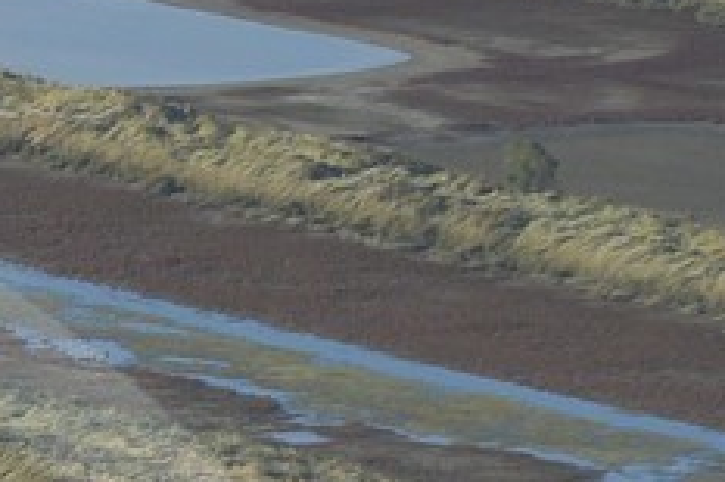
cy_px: 1368
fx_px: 24893
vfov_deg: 1.1
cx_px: -700
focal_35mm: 1237
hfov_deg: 1.7
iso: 100
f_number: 5.6
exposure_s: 1/250
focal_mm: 120
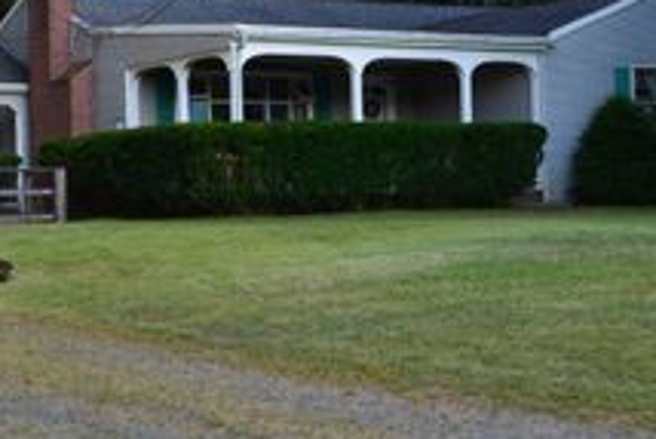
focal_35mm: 91
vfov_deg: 15.0
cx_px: 147
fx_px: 1659
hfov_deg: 22.1
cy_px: 198
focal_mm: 26
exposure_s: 1/80
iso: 400
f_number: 8
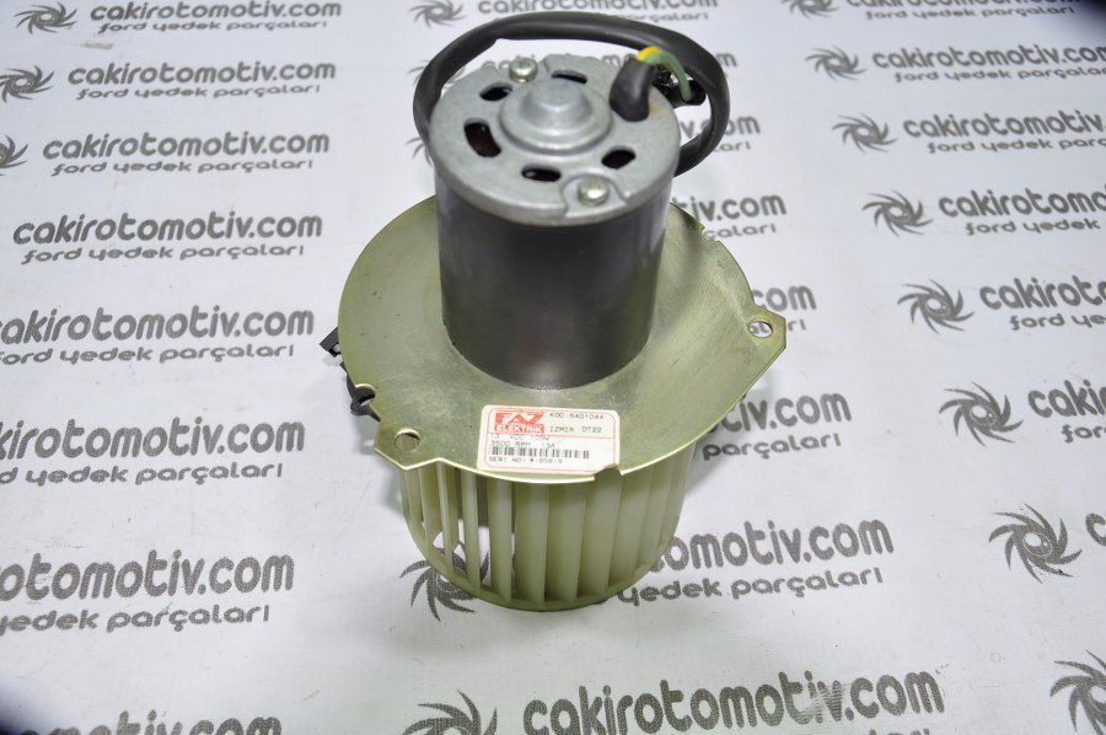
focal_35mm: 38
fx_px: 1151
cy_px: 368
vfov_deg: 35.4
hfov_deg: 51.3
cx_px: 553
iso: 200
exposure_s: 1/40
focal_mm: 25
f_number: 5
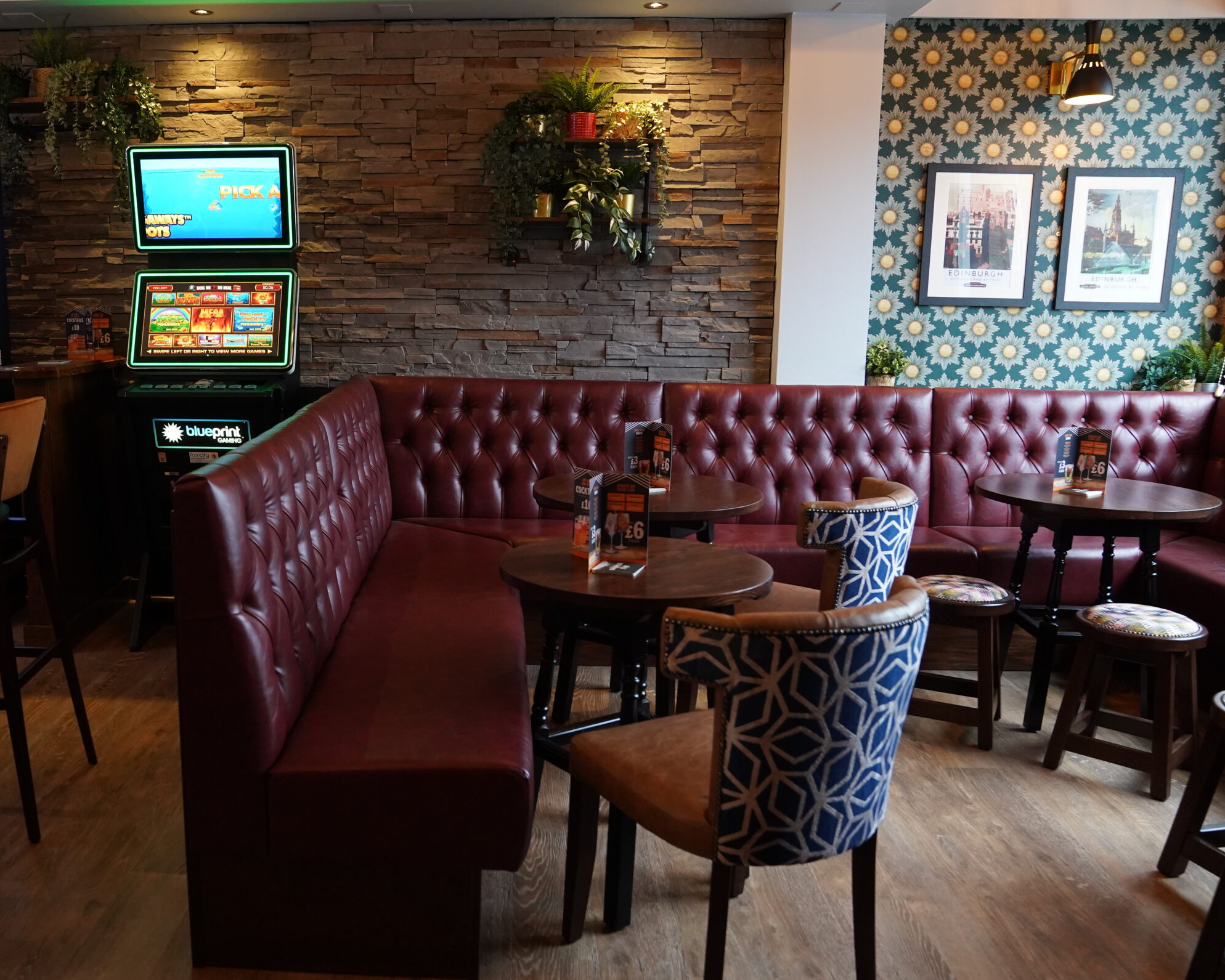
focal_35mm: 29
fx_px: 1052
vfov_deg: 50.0
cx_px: 453
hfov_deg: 59.6
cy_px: 515
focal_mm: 24
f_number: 4
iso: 3200
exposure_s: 1/200
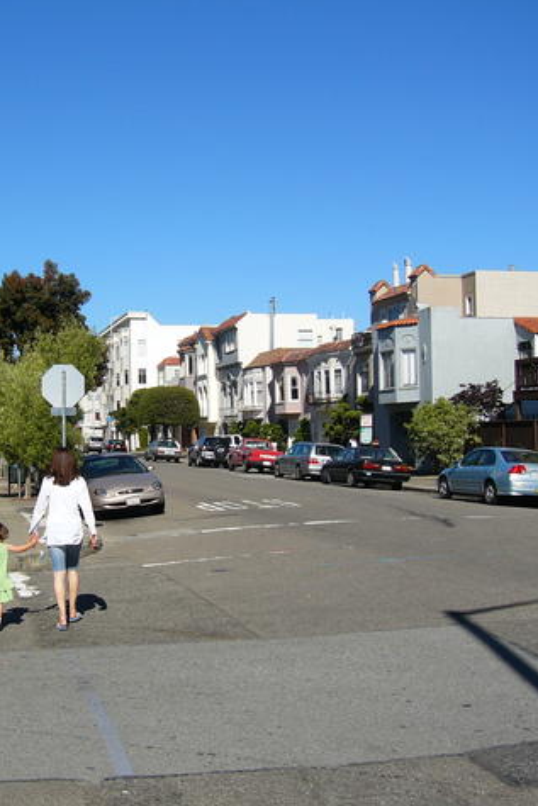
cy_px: 400
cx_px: 107
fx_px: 1098
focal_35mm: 49
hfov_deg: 27.0
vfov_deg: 40.3
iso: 50
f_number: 8
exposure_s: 1/200
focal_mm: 5.8
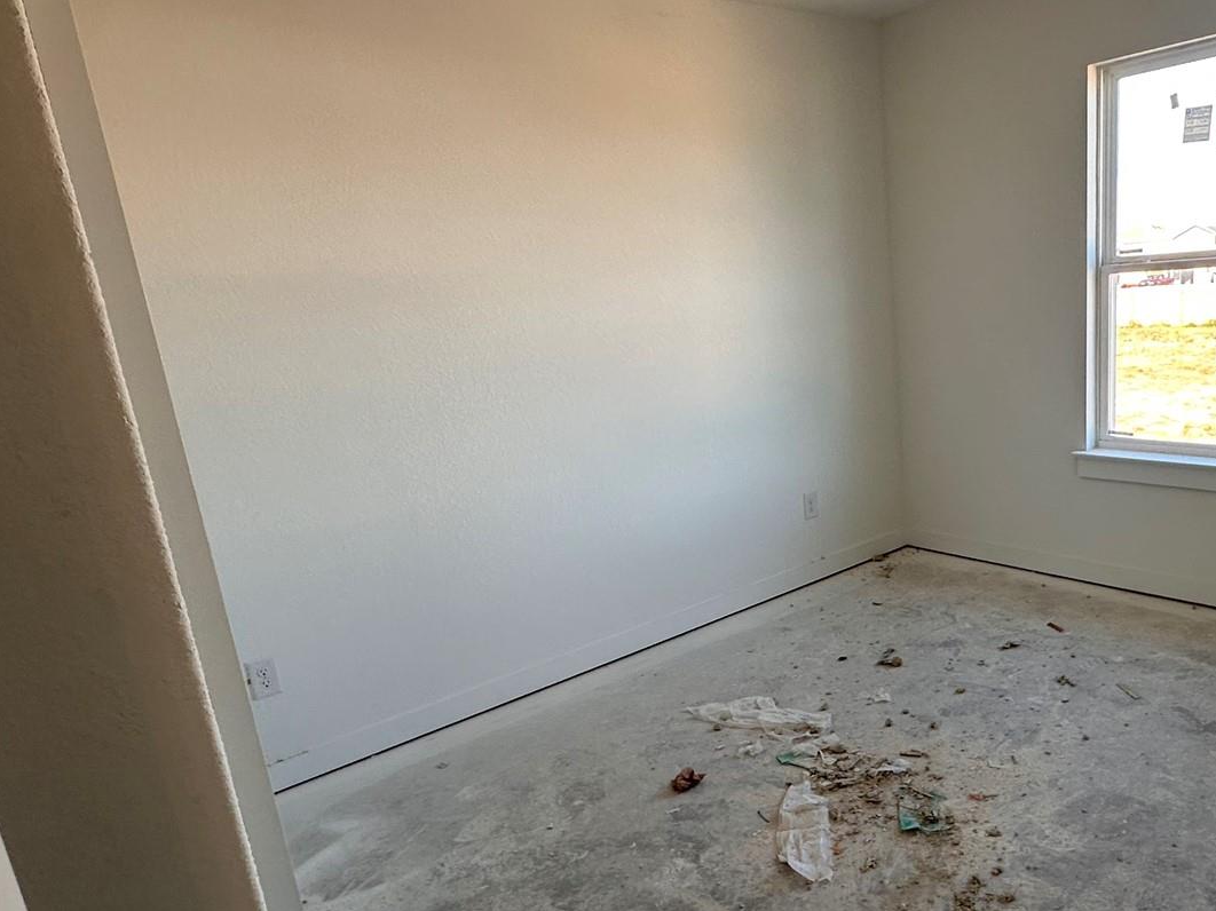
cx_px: 766
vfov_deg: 51.1
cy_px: 530
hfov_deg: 64.3
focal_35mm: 27
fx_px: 948
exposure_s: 1/99
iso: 64
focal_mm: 2.22
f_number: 2.2
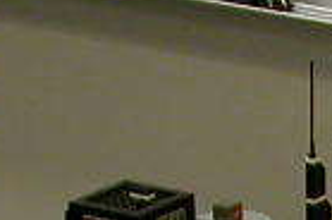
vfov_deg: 4.4
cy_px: 746
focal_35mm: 292
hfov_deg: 6.9
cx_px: 616
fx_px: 2687
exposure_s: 1/23.1
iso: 100
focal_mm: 7.85
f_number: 2.6
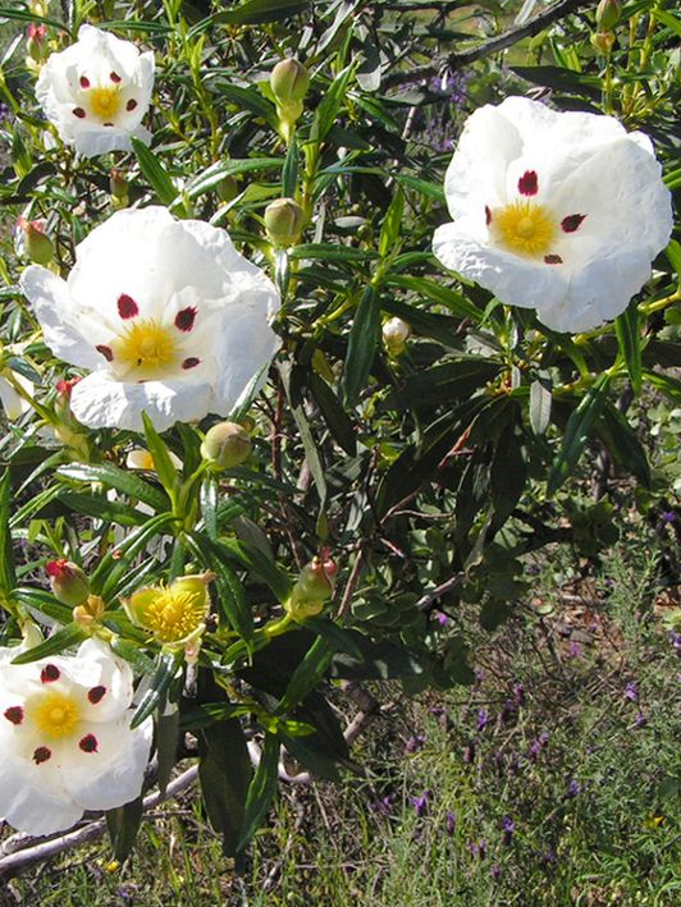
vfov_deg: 37.5
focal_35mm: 51
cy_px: 453
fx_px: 1337
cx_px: 260
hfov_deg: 28.5
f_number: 5.6
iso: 50
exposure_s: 1/200
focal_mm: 6.3
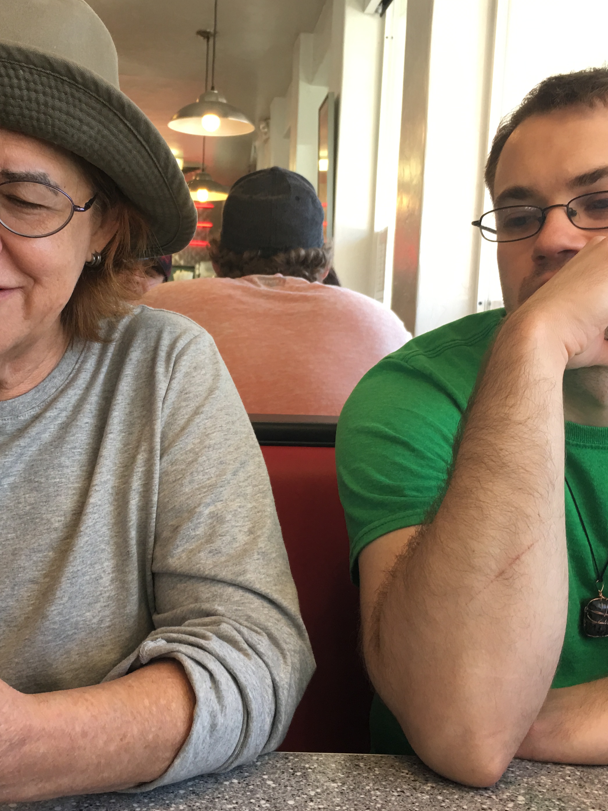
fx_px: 984
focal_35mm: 42
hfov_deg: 34.1
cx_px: 214
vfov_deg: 44.8
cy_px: 409
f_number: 2.2
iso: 25
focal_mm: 4.15
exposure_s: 1/30
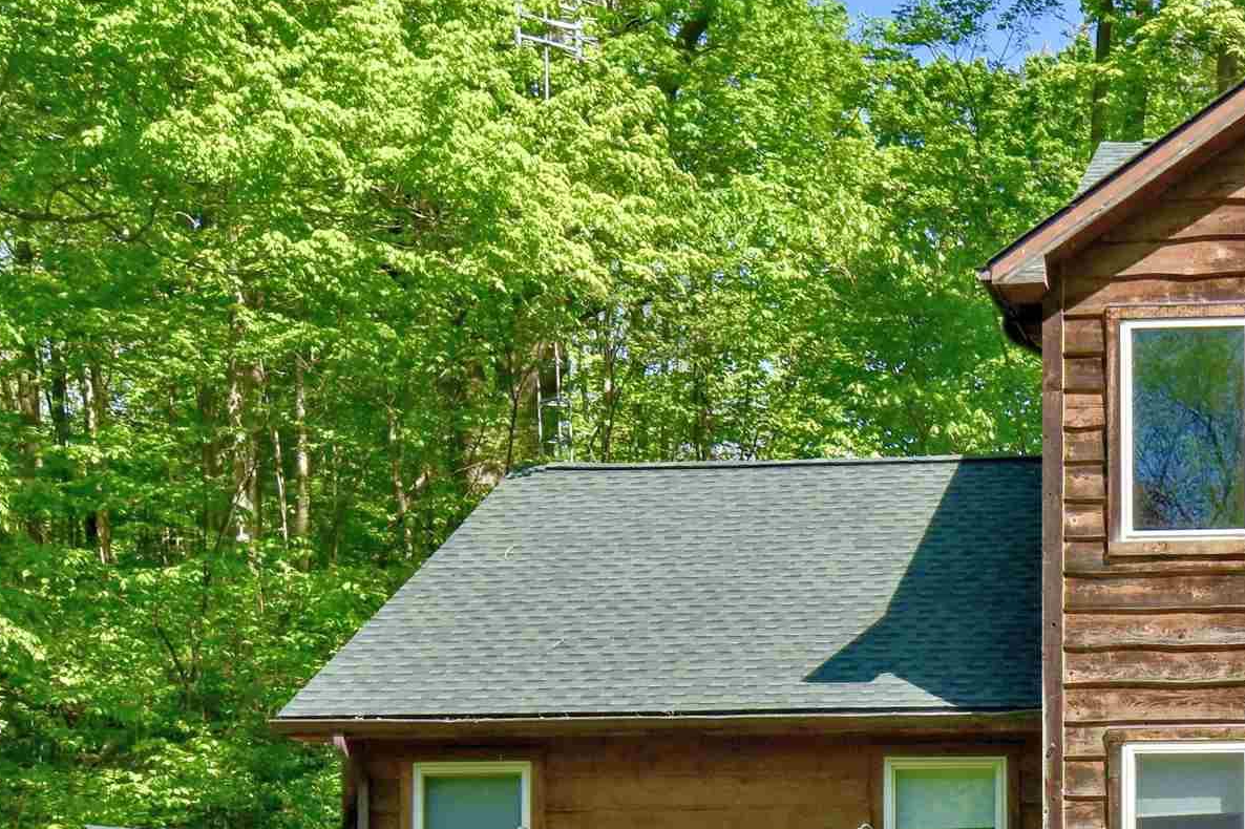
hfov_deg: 31.3
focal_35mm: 58
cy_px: 947
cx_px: 1294
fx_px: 2015
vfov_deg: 21.8
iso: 400
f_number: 10
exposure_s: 1/320
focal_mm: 15
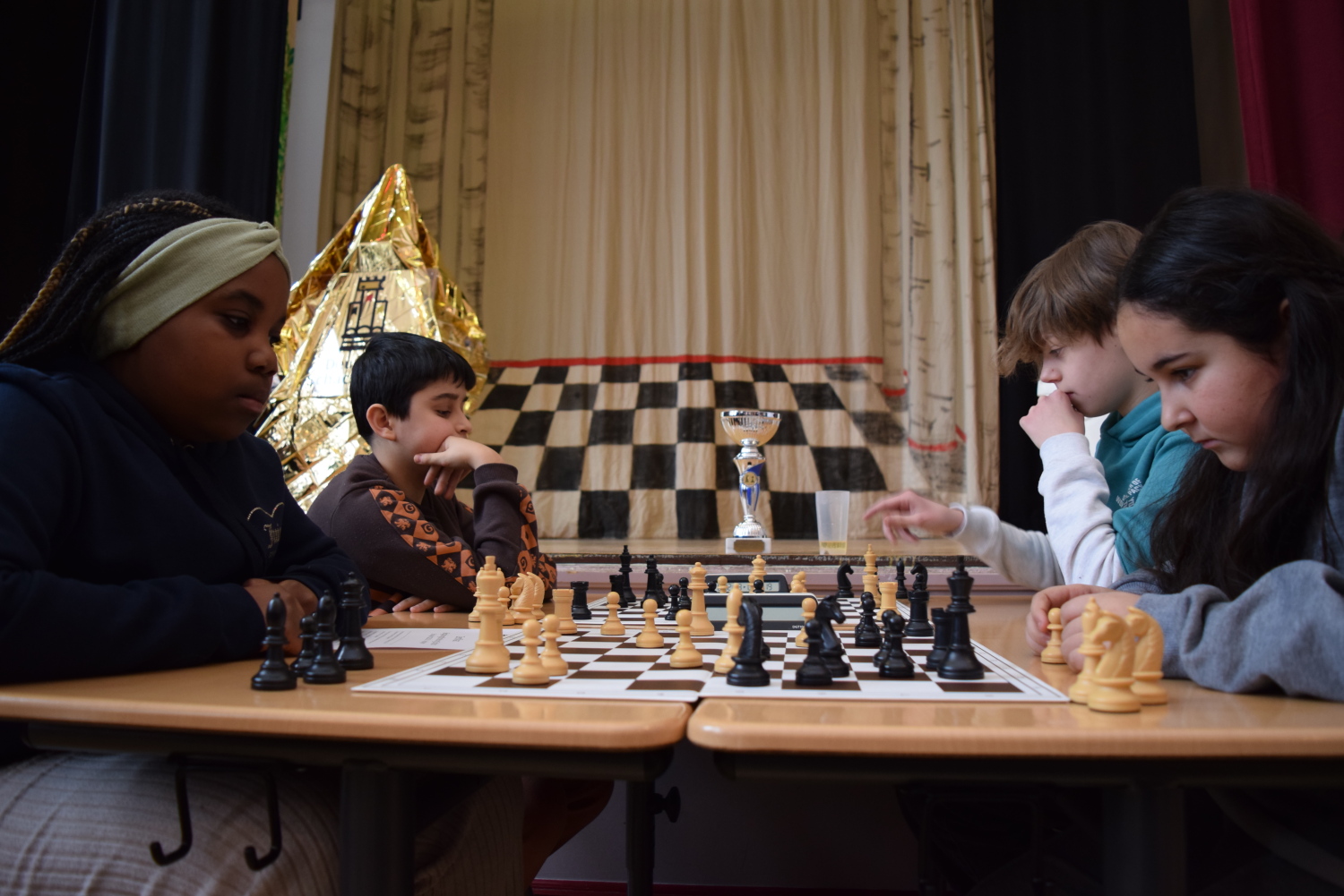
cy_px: 448
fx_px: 1008
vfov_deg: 48.0
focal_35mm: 27
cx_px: 672
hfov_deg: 67.4
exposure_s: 1/60
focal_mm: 18
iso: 800
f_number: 4
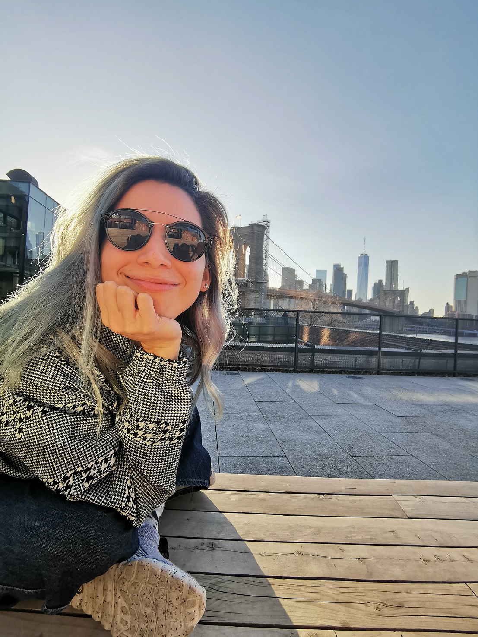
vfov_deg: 91.0
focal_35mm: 17
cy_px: 318
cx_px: 239
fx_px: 313
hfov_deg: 74.7
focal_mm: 2.26
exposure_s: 1/260
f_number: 2.2
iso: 50
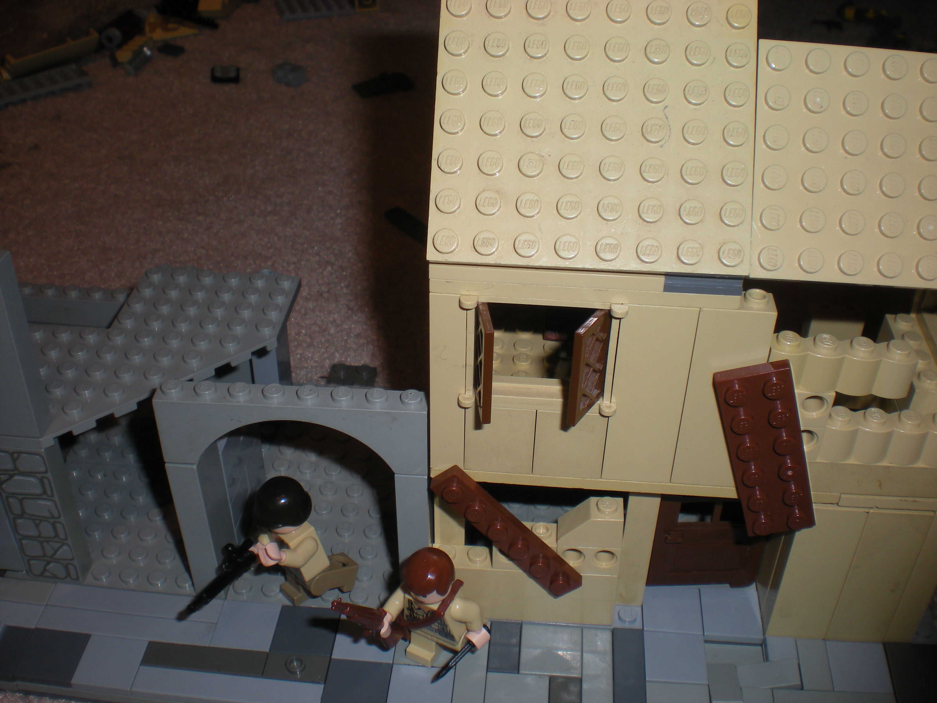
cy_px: 352
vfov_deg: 37.7
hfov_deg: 49.0
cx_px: 468
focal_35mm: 38
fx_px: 1029
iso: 64
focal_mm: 6.3
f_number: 4.6
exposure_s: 1/60
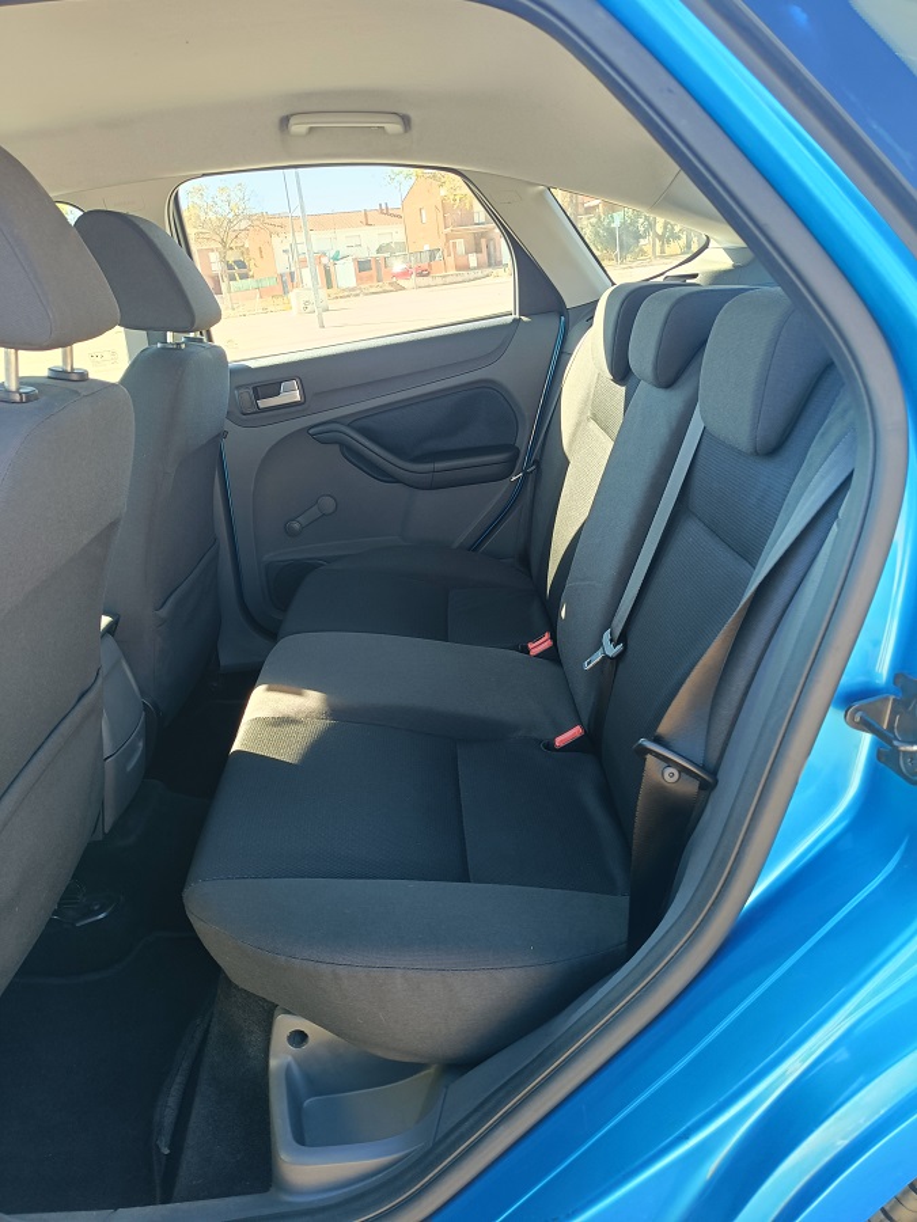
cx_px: 458
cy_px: 611
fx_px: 883
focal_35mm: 25
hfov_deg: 54.9
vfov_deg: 69.4
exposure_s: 1/50
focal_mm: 4.7
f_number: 1.7
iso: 160
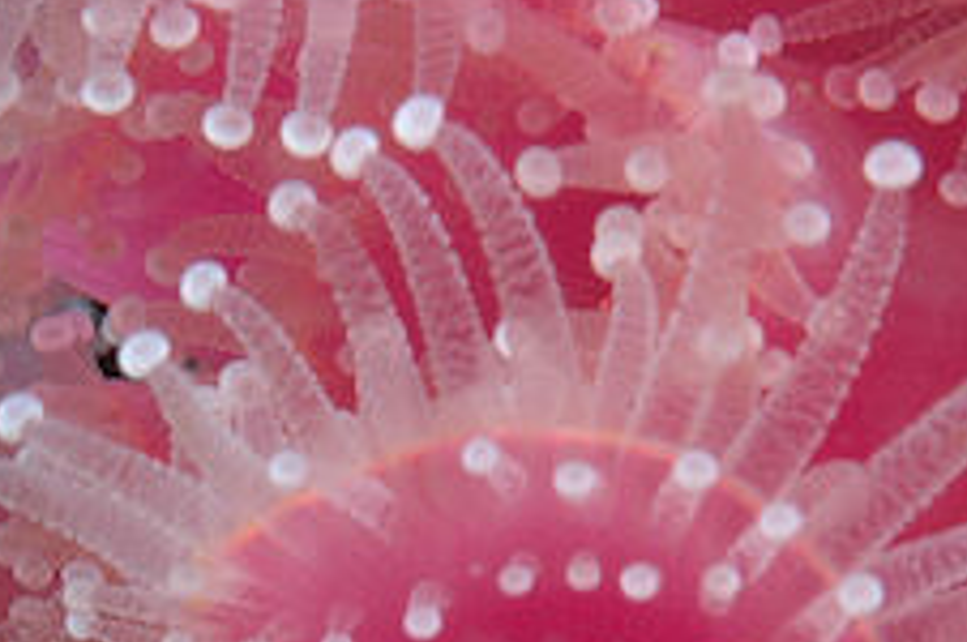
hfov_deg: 7.2
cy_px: 862
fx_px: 7698
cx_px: 214
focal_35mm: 287
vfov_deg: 4.8
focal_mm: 60
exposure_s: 1/80
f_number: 45
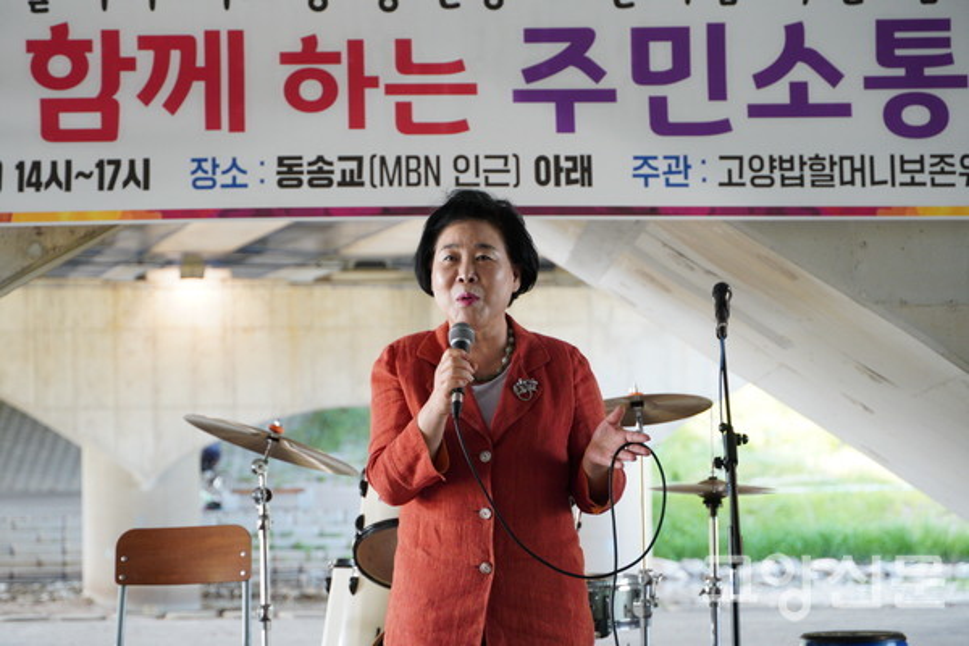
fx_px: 3553
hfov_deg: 15.5
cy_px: 323
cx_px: 484
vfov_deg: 10.4
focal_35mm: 132
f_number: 5.6
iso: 1000
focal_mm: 88
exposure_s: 1/160
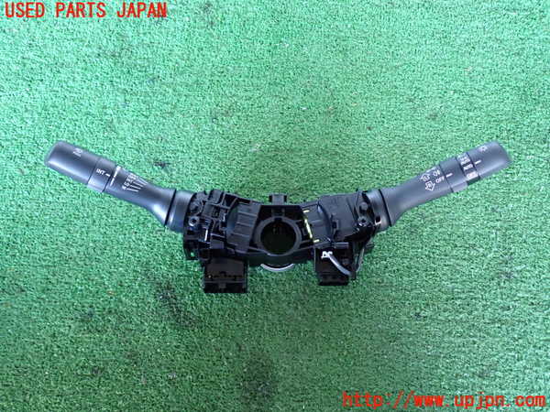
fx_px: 477
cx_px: 275
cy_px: 206
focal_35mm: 30
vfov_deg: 46.8
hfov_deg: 60.0
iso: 640
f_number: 2.3
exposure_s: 1/30
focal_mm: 5.4
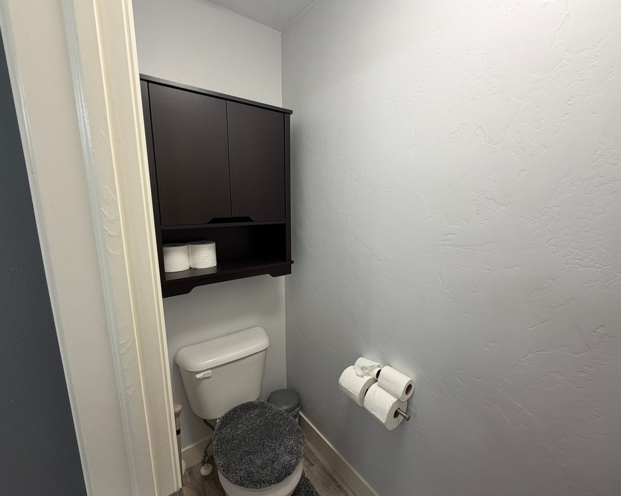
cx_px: 317
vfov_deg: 84.0
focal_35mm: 15
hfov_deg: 96.8
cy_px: 249
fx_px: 276
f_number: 2.2
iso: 160
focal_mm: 2.22
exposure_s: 1/120
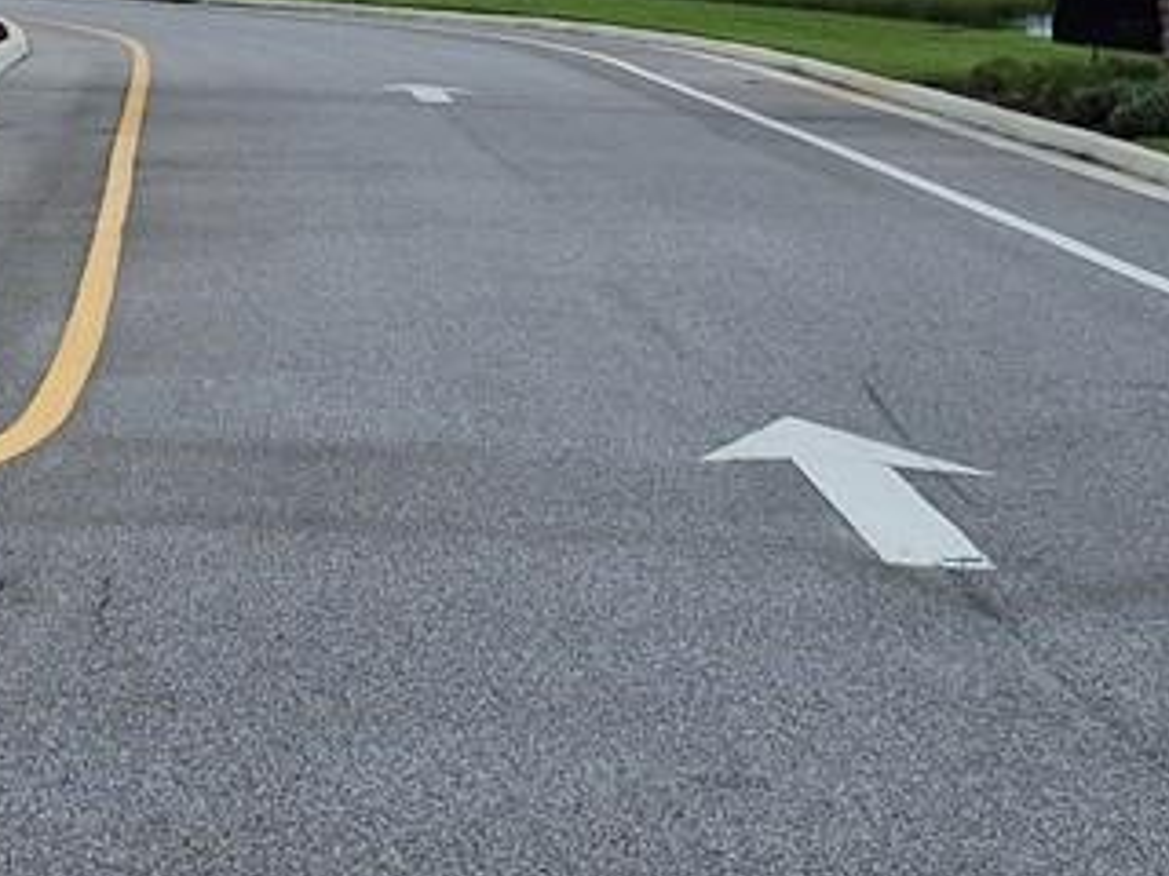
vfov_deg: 12.4
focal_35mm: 115
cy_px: -321
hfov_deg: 16.6
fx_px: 3884
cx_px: -113
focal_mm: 5.4
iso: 25
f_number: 1.8
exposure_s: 1/2408
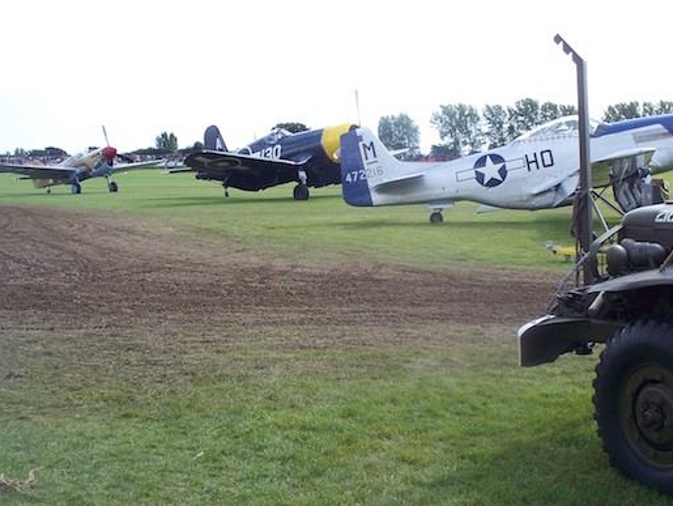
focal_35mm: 51
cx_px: 438
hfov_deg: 37.1
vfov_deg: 28.6
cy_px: 233
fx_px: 992
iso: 80
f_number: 2.8
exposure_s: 1/500
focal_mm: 7.54
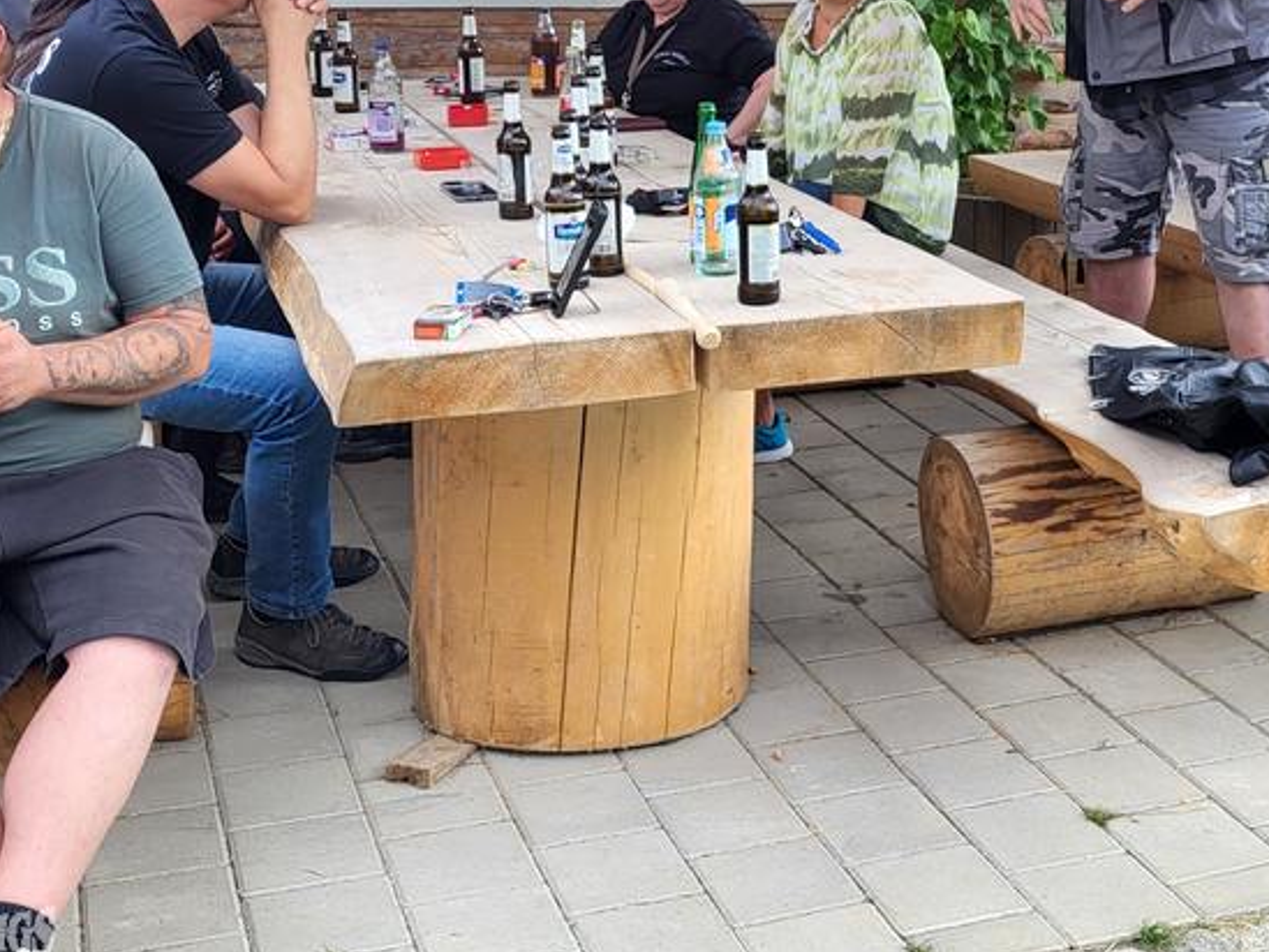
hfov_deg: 45.3
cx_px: 809
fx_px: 1503
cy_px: 270
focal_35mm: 41
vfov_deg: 34.6
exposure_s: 1/322
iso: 40
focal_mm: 5.4
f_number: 1.8
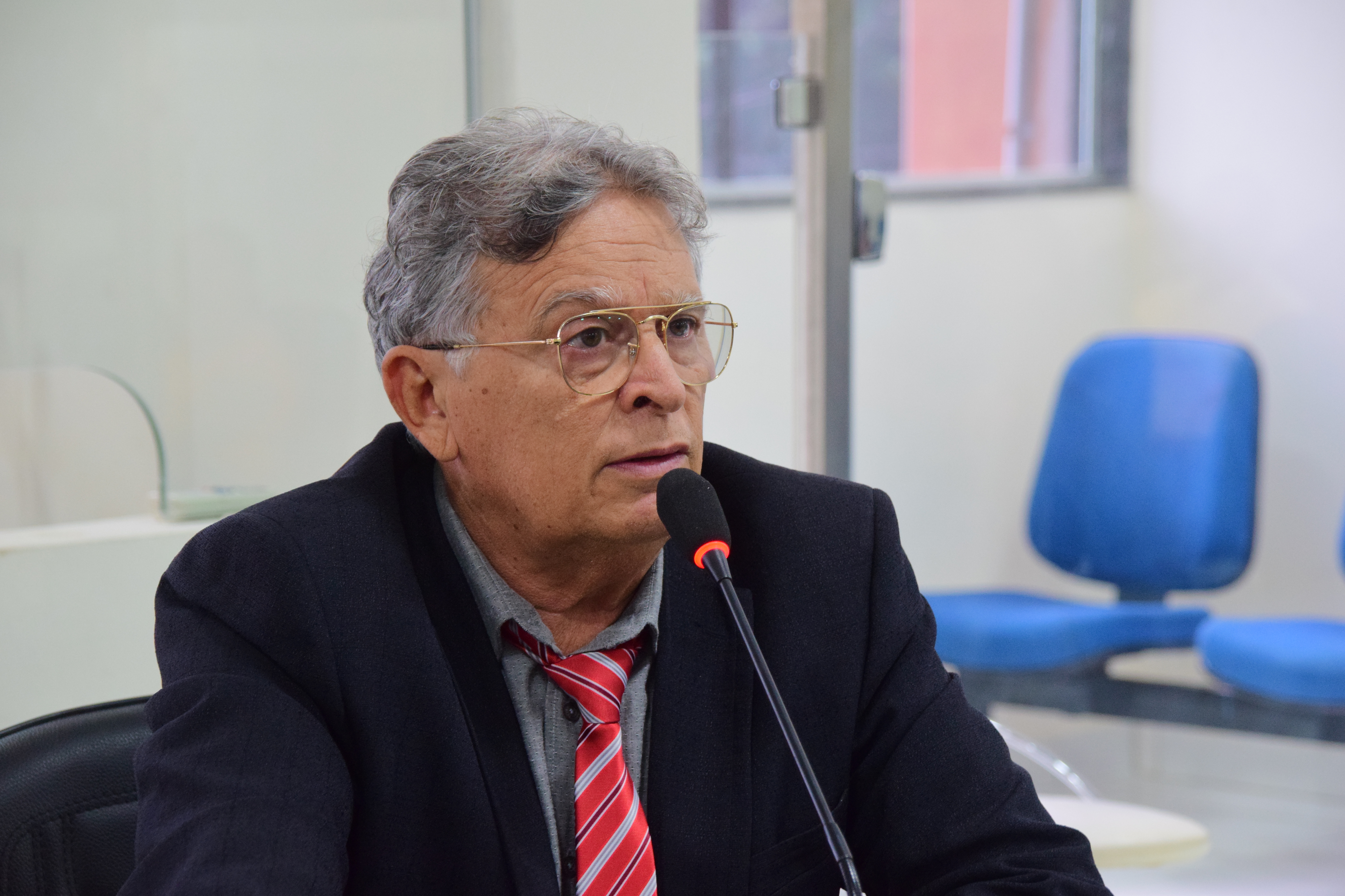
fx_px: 6164
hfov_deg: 12.5
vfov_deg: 8.3
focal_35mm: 165
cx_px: 672
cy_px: 448
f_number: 6.3
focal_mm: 110
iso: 1600
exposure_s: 1/80
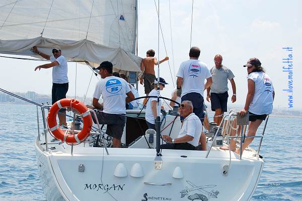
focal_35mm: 82
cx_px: 151
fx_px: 691
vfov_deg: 16.5
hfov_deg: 24.6
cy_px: 100
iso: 200
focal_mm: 55
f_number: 11
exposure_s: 1/400
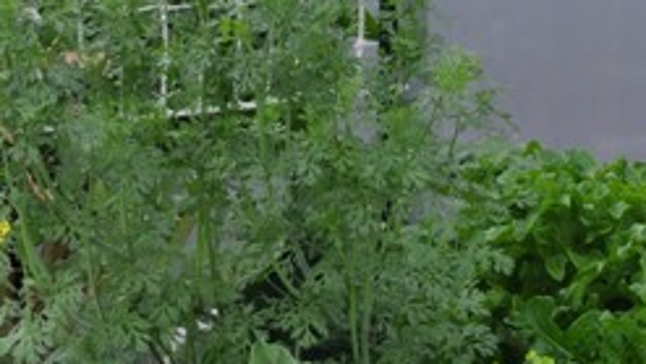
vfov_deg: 8.7
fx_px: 2374
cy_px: 312
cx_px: 438
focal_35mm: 139
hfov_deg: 15.5
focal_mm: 29
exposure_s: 1/100
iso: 400
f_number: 5
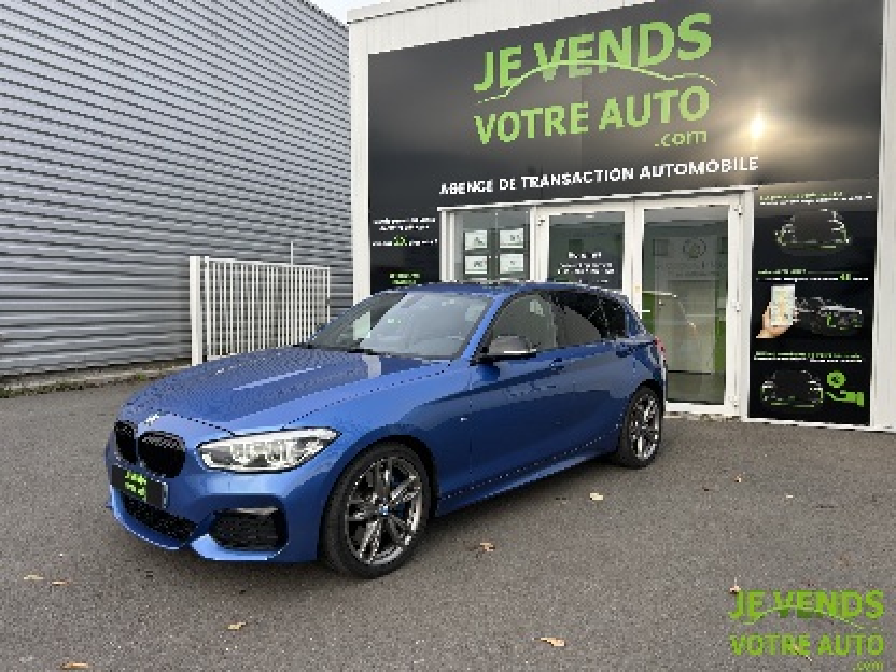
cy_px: 336
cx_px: 448
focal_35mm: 26
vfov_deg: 53.1
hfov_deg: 67.3
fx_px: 673
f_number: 1.5
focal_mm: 5.7
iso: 50
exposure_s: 1/513
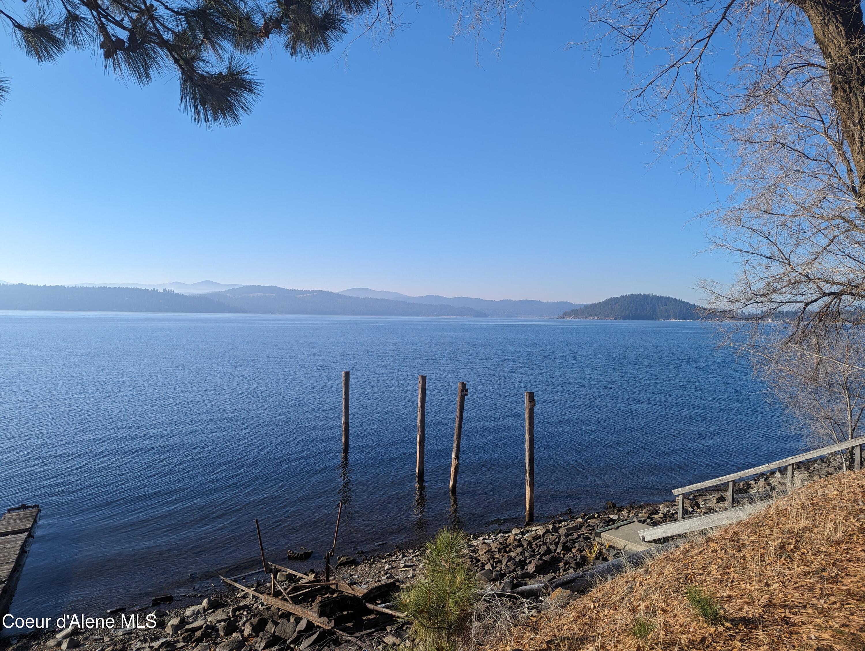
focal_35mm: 24
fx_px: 600
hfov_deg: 71.5
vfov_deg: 56.9
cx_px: 432
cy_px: 326
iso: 45
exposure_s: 1/1887
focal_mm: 6.81
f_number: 1.85
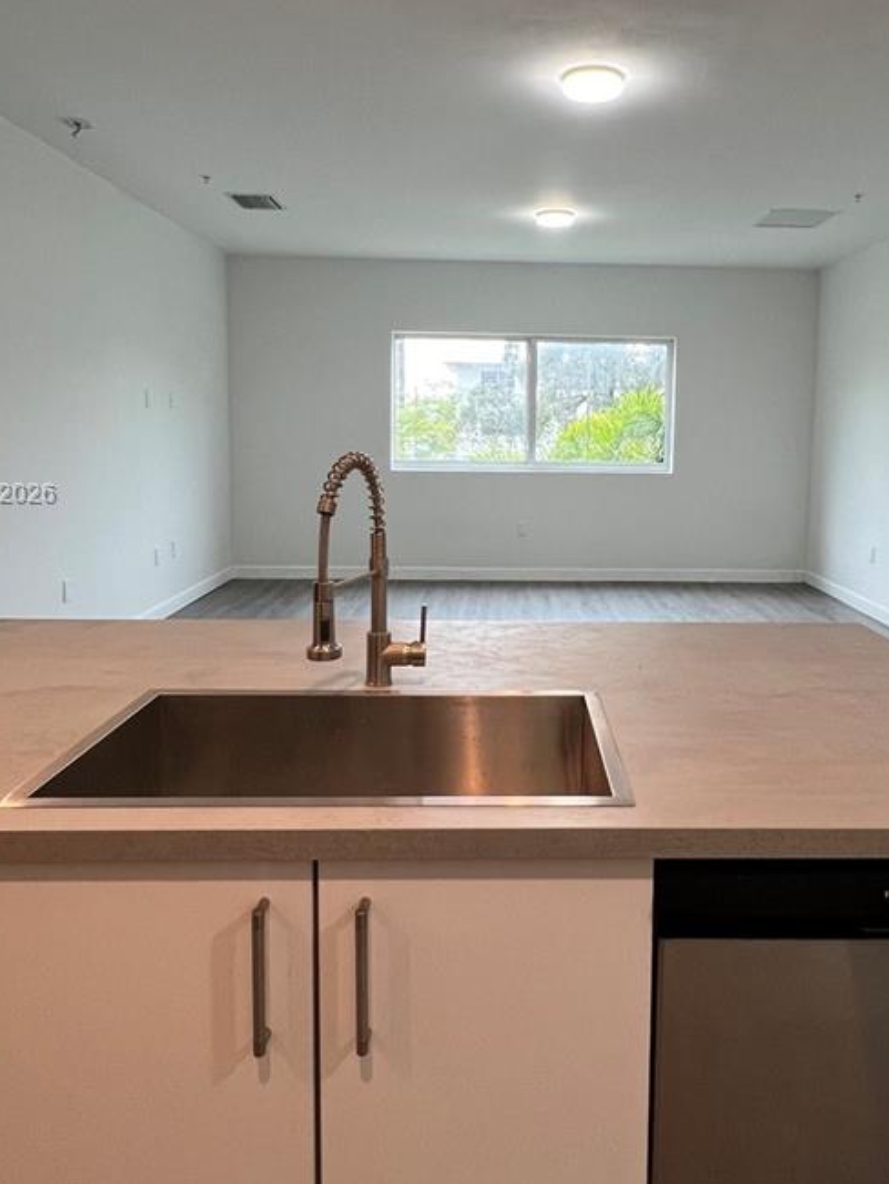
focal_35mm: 24
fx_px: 821
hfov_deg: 56.4
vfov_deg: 71.1
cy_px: 495
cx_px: 537
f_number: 1.8
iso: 160
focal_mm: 1.57
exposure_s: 1/120
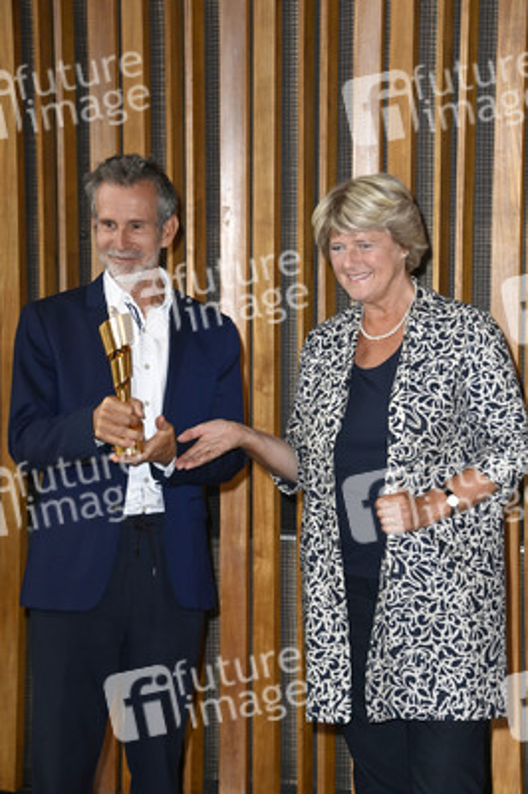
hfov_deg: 13.0
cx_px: 264
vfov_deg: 19.5
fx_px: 2314
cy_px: 397
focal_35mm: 105
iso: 1250
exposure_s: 1/200
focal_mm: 105
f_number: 5.6
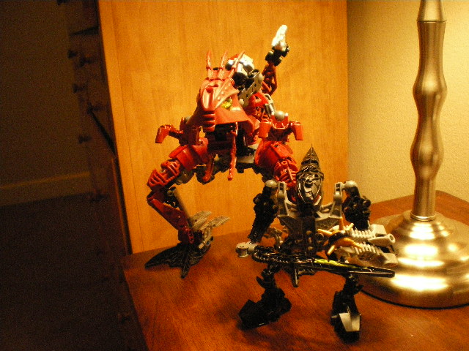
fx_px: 488
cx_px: 234
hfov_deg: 51.4
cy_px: 176
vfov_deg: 39.7
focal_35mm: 36
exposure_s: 1/40
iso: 800
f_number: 3.1
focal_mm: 6.3
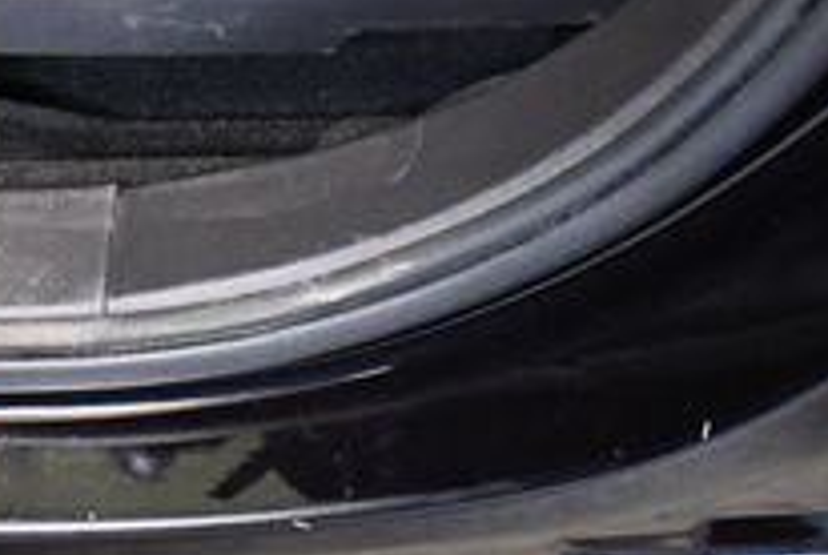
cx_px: 8
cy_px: -56
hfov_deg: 17.8
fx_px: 2580
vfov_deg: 12.1
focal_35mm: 112
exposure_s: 1/100
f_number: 3.5
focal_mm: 18
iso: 3200
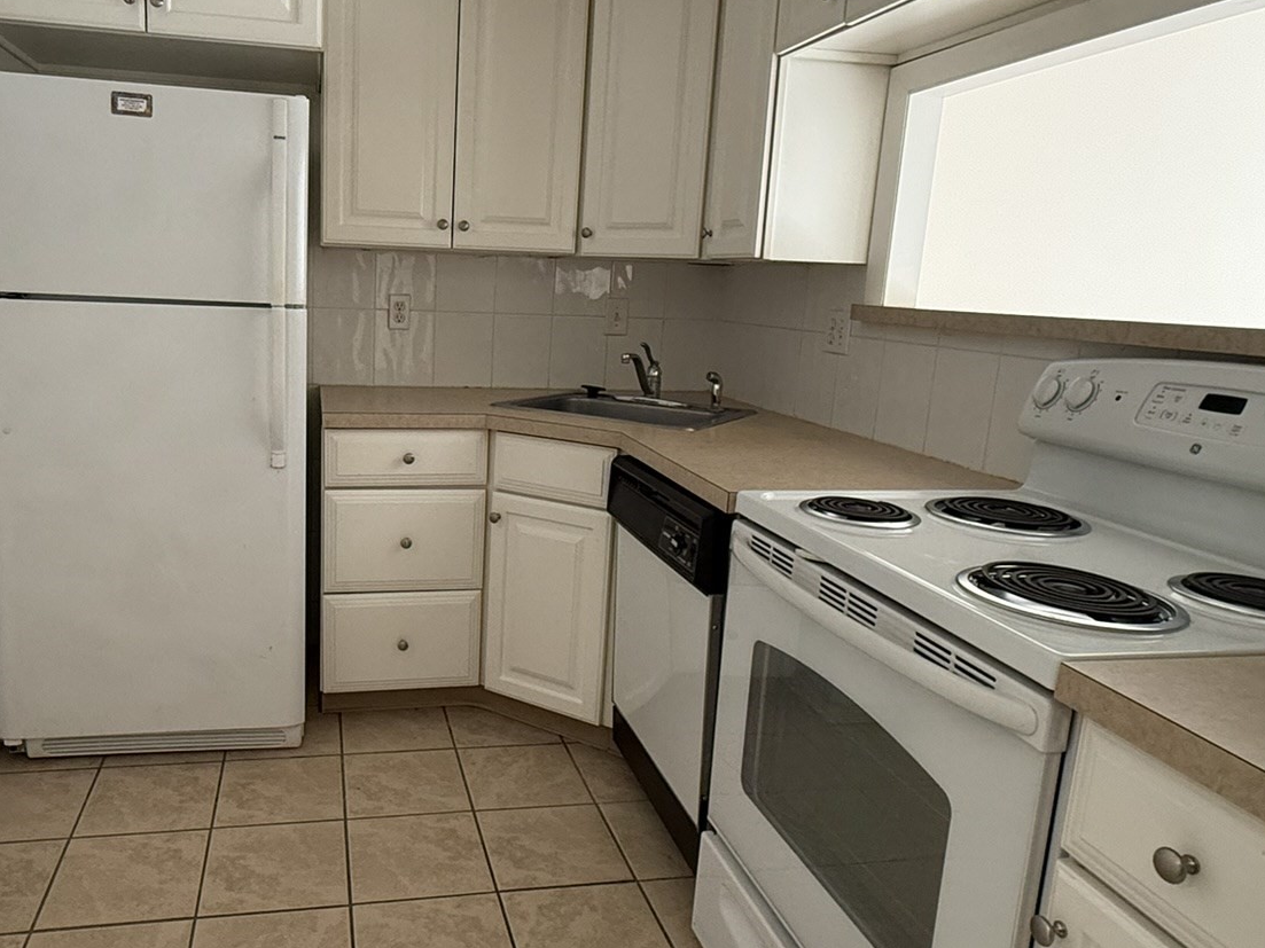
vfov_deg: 53.1
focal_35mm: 26
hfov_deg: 66.3
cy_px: 464
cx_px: 474
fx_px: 950
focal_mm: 2.22
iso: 250
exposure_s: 1/60
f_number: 2.2
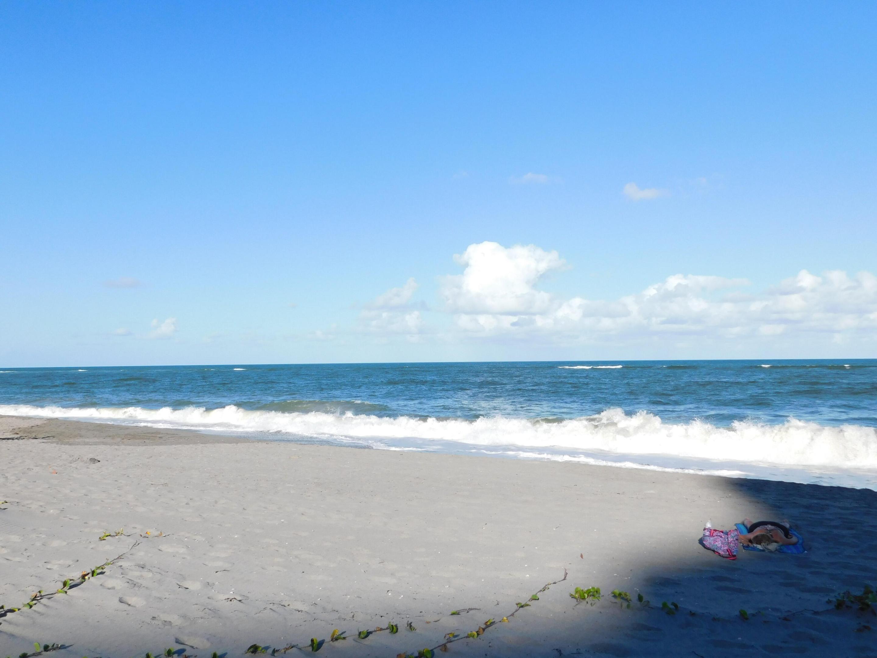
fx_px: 760
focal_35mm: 30
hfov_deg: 60.0
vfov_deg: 46.8
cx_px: 438
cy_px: 329
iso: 125
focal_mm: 5.3
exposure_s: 1/400
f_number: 6.4
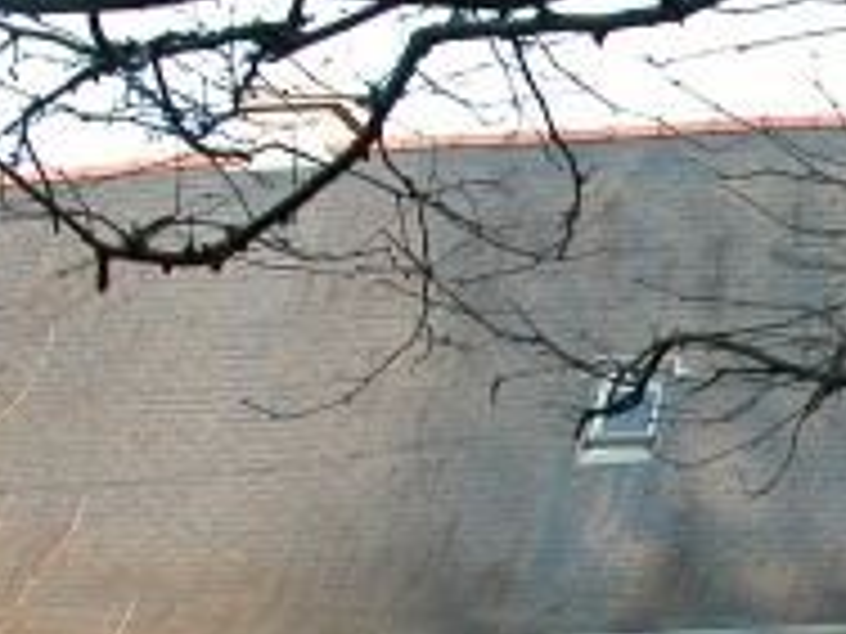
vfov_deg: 11.5
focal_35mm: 127
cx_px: 1062
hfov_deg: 14.9
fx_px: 3104
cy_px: 710
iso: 100
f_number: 4
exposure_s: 1/131
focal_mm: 8.9
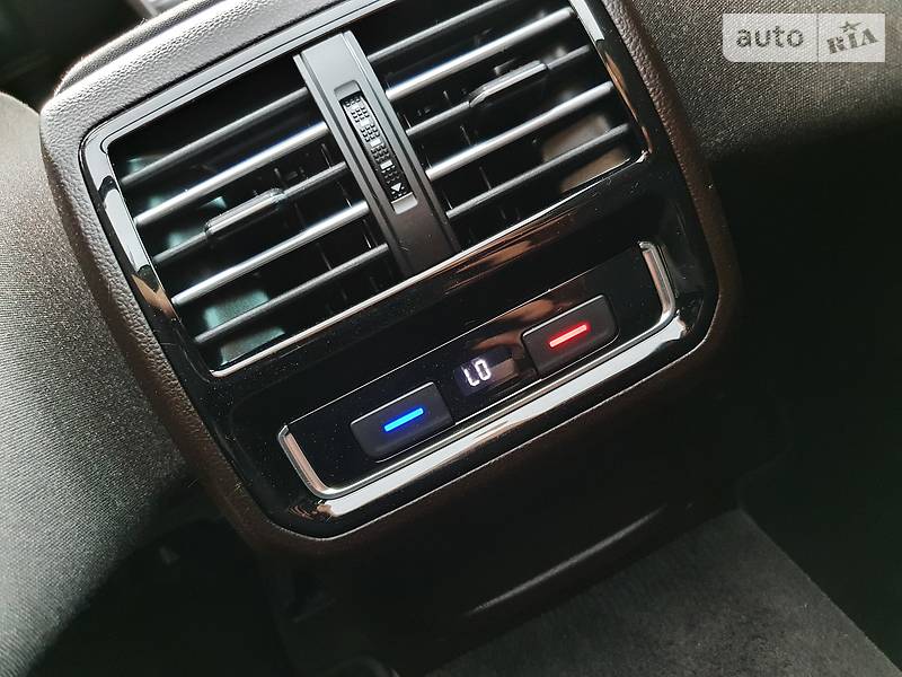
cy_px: 338
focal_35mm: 26
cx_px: 451
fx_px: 677
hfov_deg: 67.3
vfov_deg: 53.1
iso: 640
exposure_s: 1/33
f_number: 1.5
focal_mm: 4.3
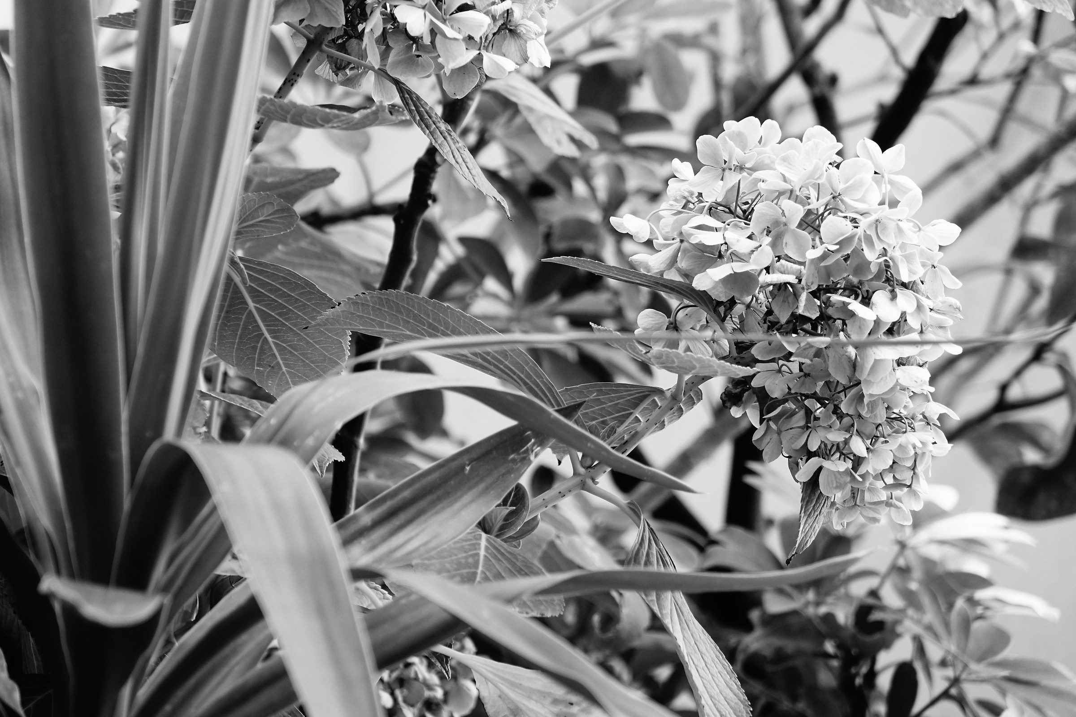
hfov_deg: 10.3
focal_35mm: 200
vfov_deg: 6.9
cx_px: 538
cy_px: 358
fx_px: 5977
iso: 125
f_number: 3.2
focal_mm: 73.3
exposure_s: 1/200
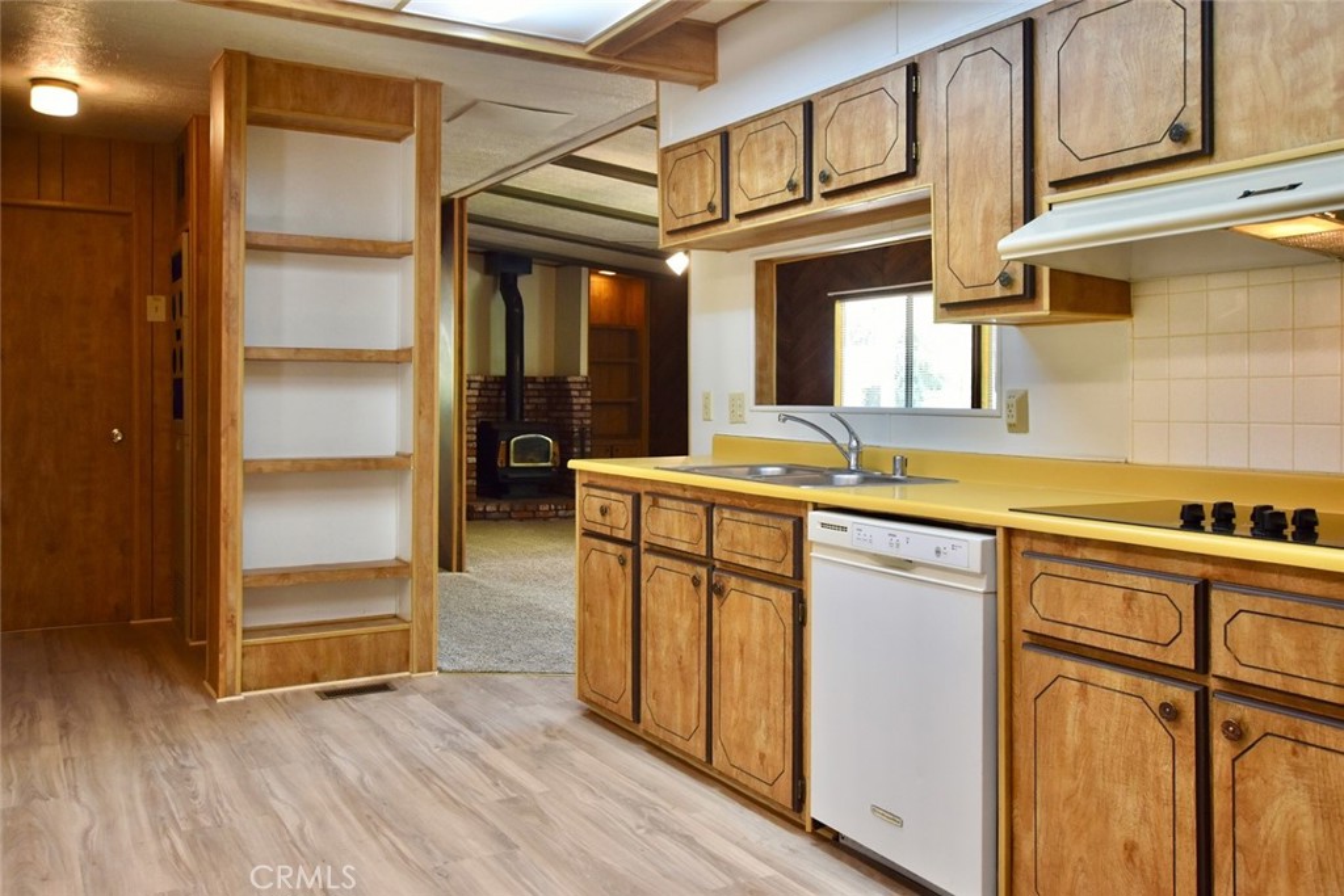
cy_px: 448
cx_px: 672
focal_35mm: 30
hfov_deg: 61.9
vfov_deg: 43.6
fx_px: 1120
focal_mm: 20
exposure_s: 1/60
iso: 720
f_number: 4
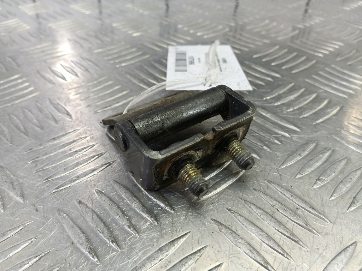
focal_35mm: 23
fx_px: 241
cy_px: 136
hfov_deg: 73.9
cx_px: 181
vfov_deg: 58.9
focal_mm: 4.11
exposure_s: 1/50
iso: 151
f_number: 1.6
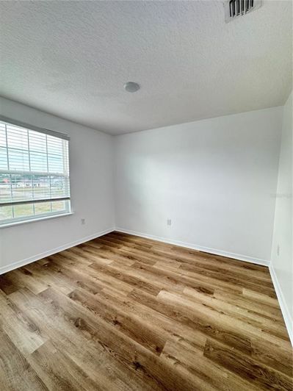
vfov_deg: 102.1
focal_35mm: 14
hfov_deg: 85.7
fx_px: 158
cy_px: 196
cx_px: 146
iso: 100
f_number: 2.2
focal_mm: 2.22
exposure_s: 1/99
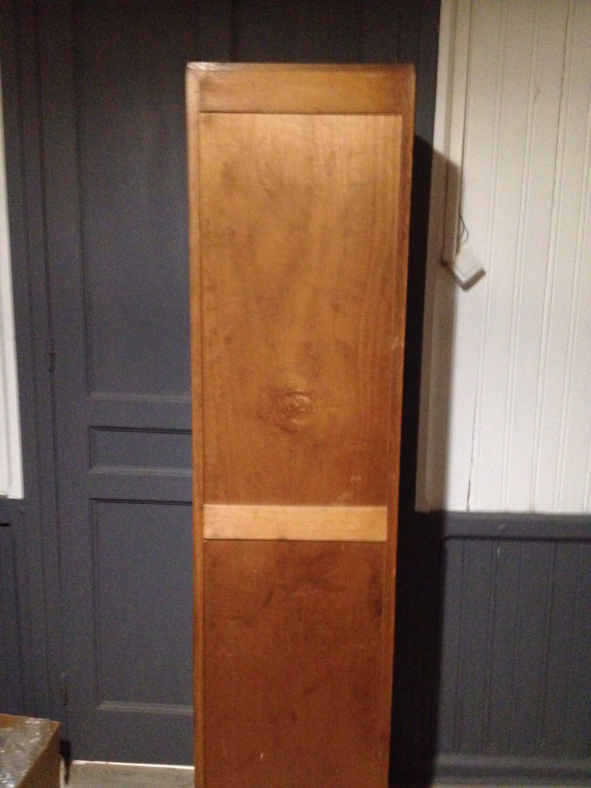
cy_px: 394
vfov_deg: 52.6
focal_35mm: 35
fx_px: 797
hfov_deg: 40.7
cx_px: 296
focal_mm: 4.28
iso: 800
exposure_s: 1/17
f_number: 2.4
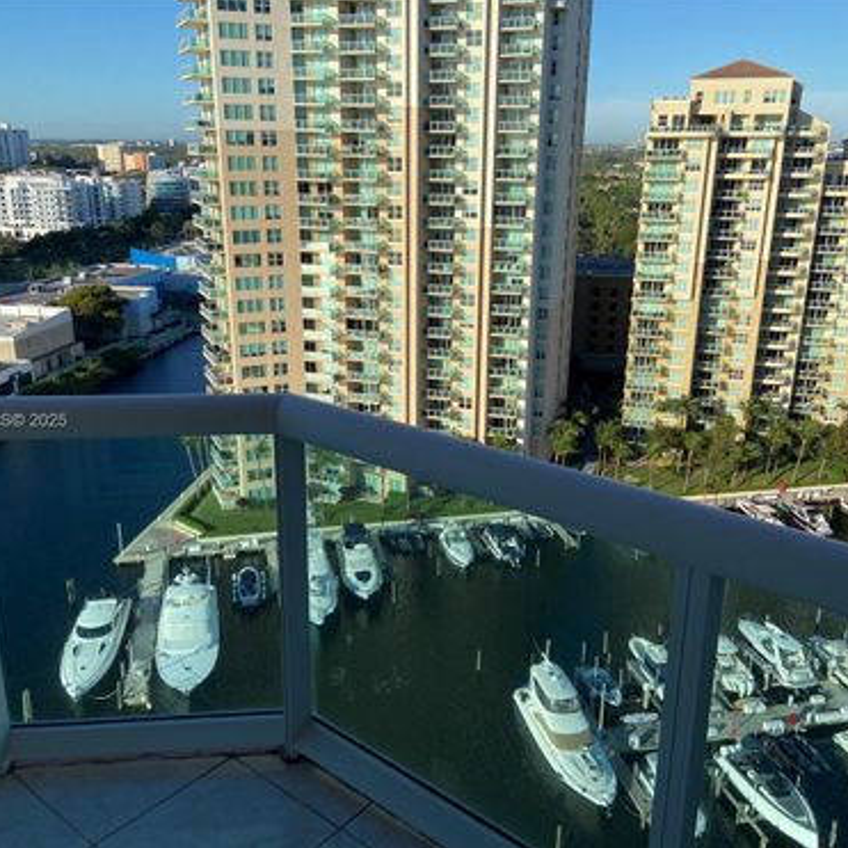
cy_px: 422
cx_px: 416
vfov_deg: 52.5
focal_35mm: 31
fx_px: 859
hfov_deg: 52.5
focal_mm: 4.25
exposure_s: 1/2410
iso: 32
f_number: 1.8
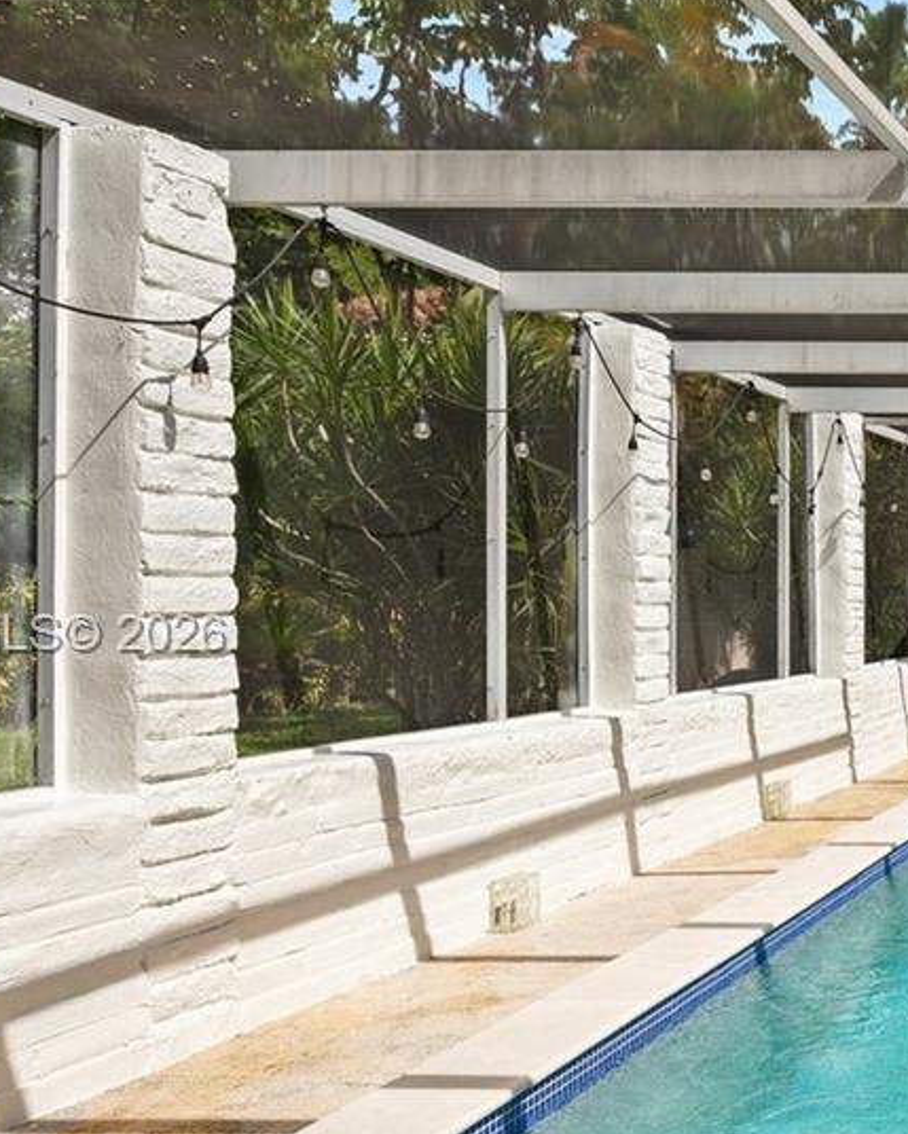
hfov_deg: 27.8
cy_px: 638
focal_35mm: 42
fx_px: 1410
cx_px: 1259
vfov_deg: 43.7
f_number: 8
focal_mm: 15
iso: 200
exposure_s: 1/100
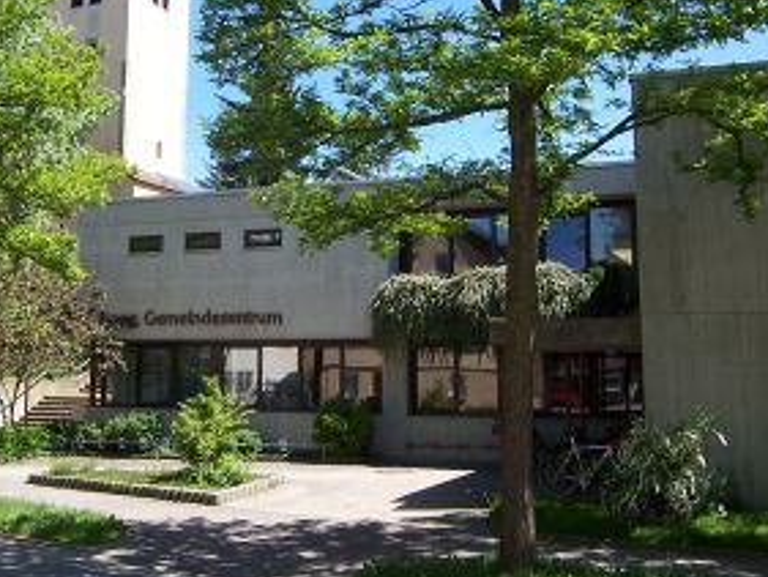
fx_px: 1043
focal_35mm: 47
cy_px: 200
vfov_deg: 30.7
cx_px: 273
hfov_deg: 40.1
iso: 80
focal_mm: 5.5
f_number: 3.4
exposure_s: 1/500
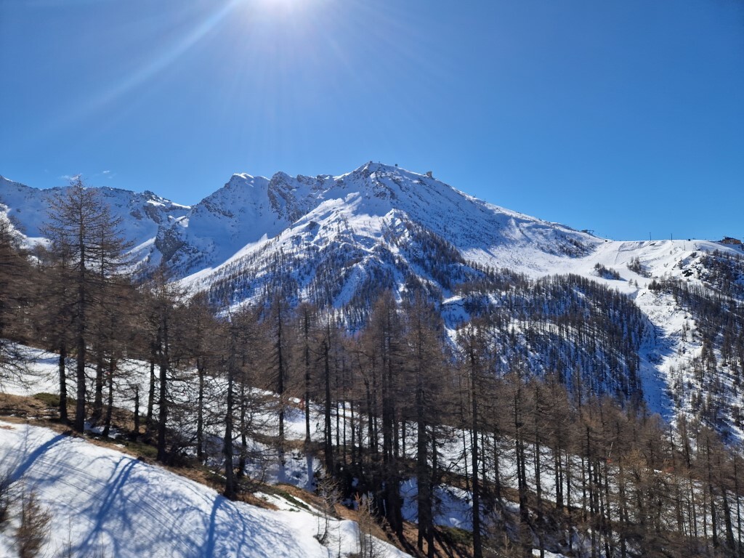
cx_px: 372
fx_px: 494
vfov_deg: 58.9
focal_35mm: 23
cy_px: 279
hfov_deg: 73.9
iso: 50
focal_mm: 5.4
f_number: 1.8
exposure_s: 1/2736
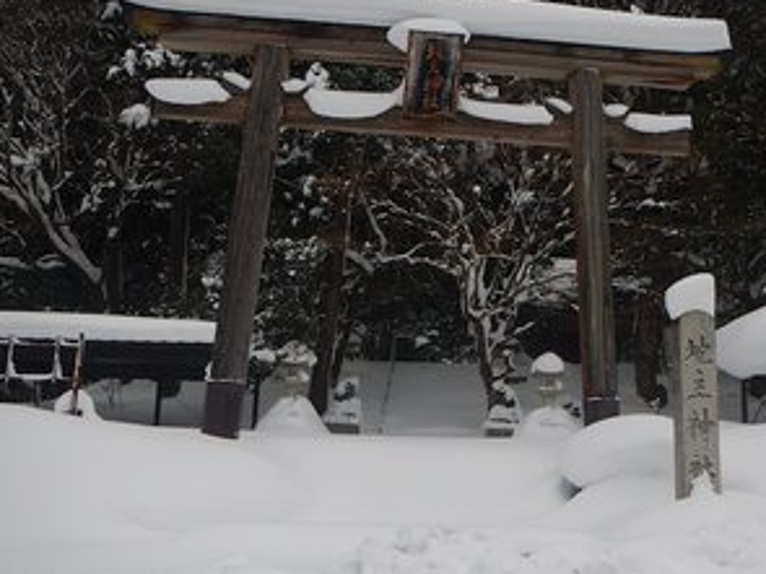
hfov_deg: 48.9
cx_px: 436
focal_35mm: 38
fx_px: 841
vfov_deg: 37.7
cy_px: 314
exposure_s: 1/250
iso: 250
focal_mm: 5
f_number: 3.9
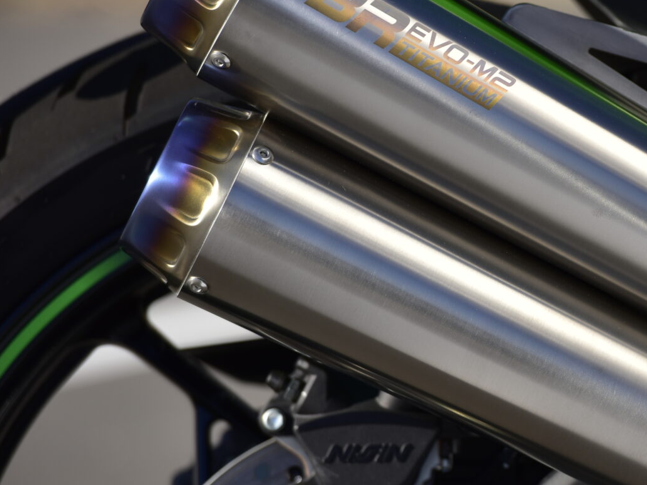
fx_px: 6991
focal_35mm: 374
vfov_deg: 4.0
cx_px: 627
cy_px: 221
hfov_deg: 5.3
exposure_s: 1/1600
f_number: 5
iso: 160
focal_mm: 200
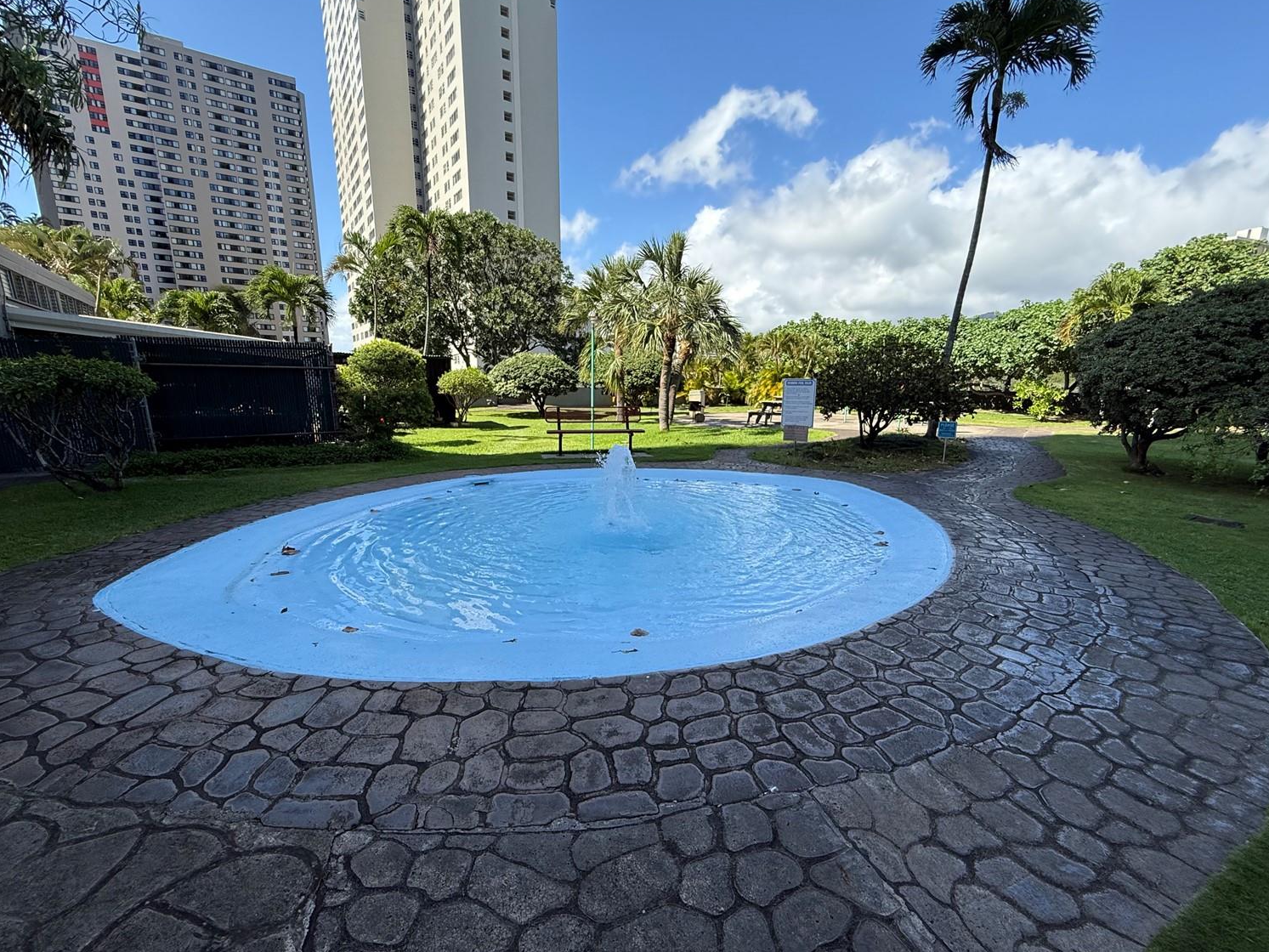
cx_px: 636
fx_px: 550
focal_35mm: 15
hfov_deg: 98.2
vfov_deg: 81.7
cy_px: 498
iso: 64
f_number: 2.2
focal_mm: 2.22
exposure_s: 1/1145
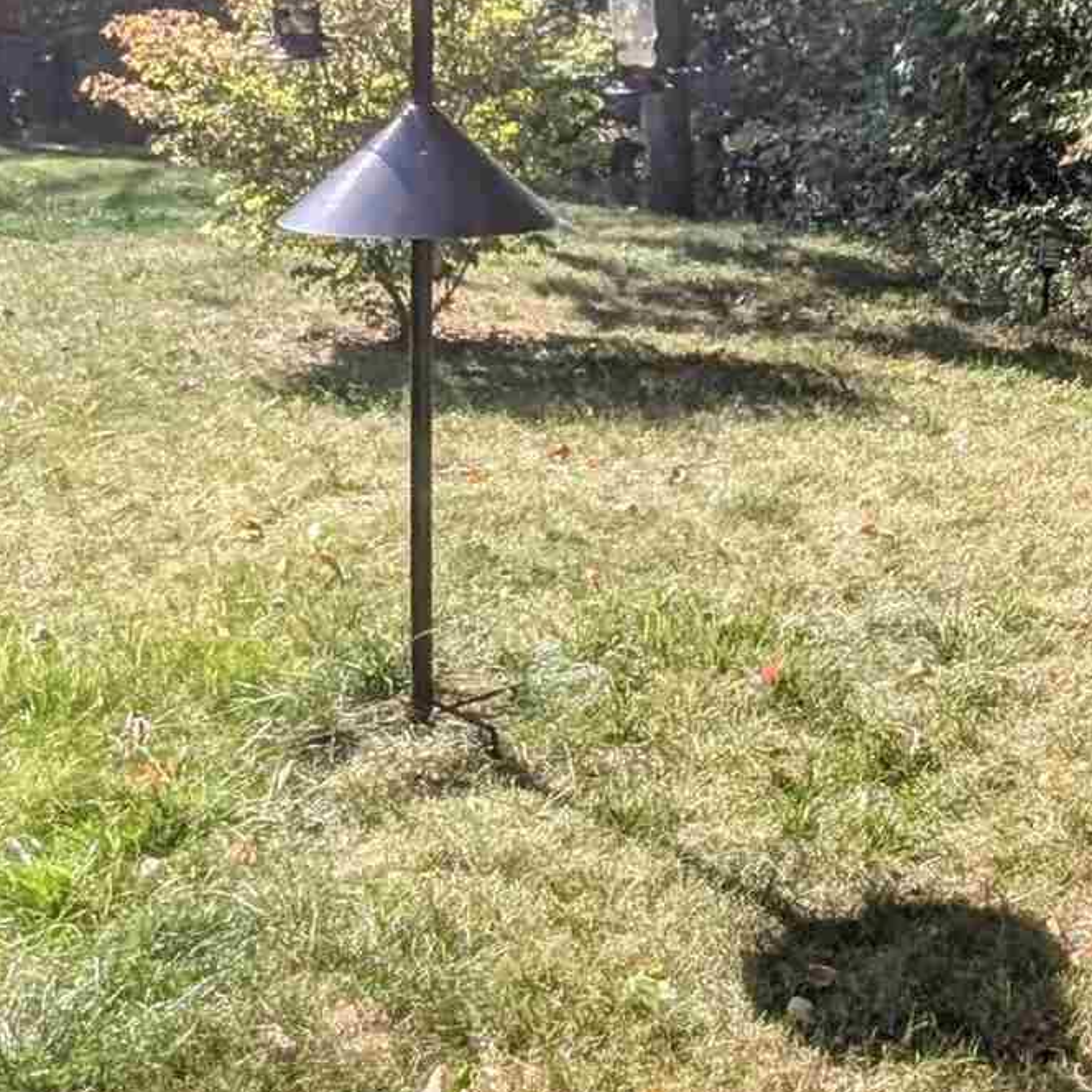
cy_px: 220
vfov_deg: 31.4
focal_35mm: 53
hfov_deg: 30.9
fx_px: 1892
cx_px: 957
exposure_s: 1/2398
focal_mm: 1.95
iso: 45
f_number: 2.2
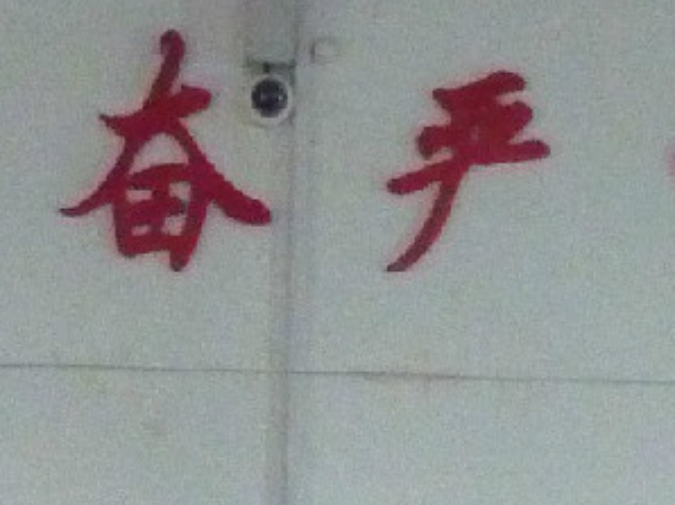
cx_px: 129
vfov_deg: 9.2
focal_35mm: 145
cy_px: 1209
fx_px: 2825
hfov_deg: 13.6
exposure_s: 1/20
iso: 800
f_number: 3.3
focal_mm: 4.4
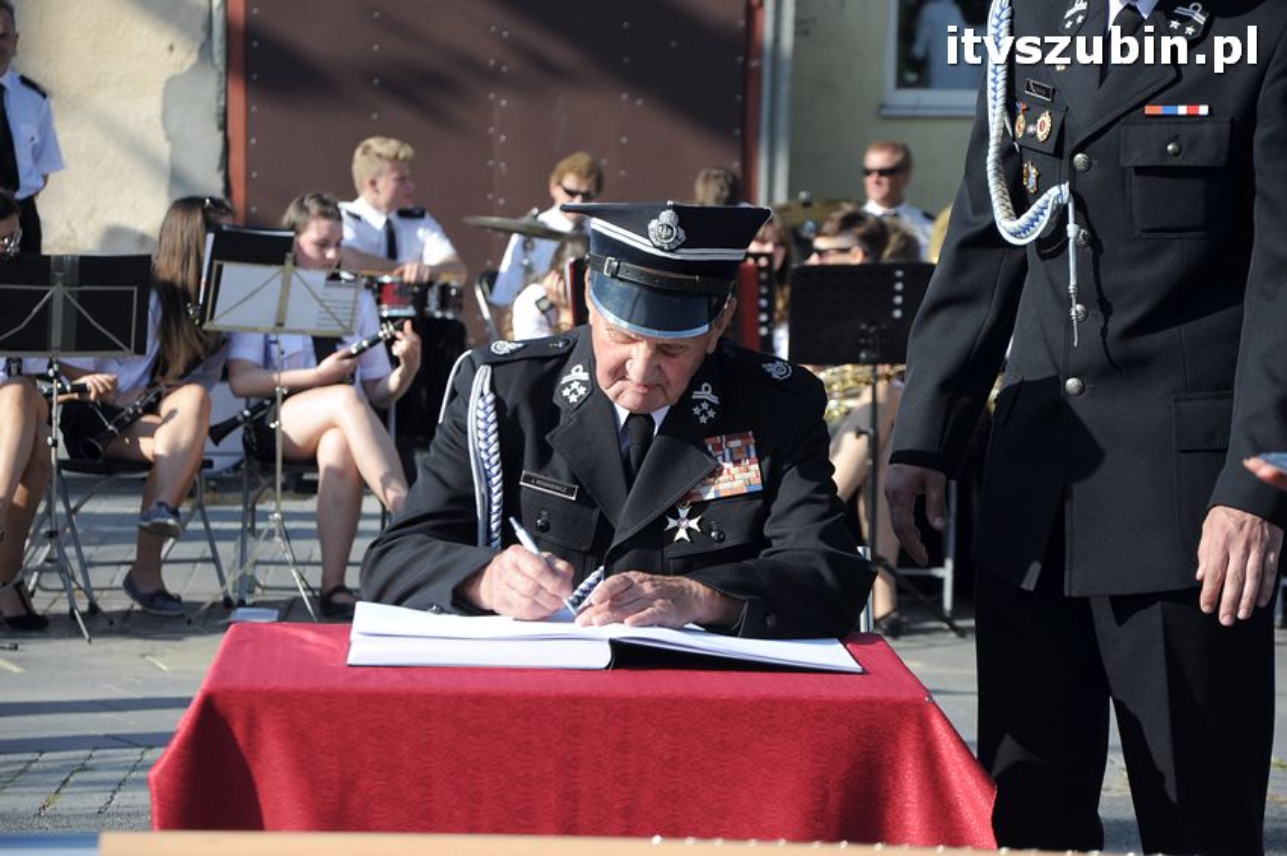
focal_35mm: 158
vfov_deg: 8.7
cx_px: 644
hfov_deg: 13.1
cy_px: 428
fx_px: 5625
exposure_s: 1/800
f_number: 7.1
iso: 400
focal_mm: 105
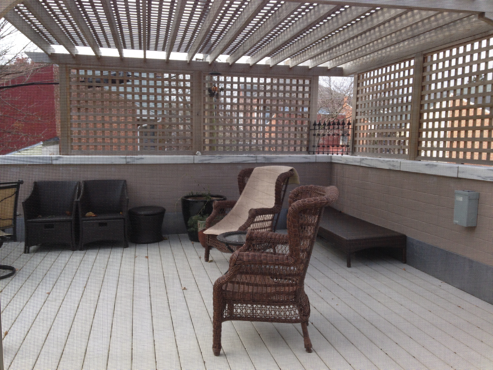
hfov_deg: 55.4
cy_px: 185
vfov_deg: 42.9
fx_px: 470
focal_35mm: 33
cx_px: 246
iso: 50
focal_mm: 4.12
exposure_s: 1/181
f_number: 2.4
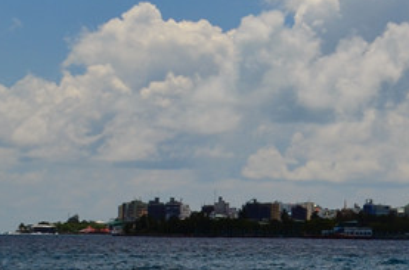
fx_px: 1994
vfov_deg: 7.7
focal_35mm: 176
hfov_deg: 10.6
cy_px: 87
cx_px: 842
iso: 100
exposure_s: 1/500
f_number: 7.1
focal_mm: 28
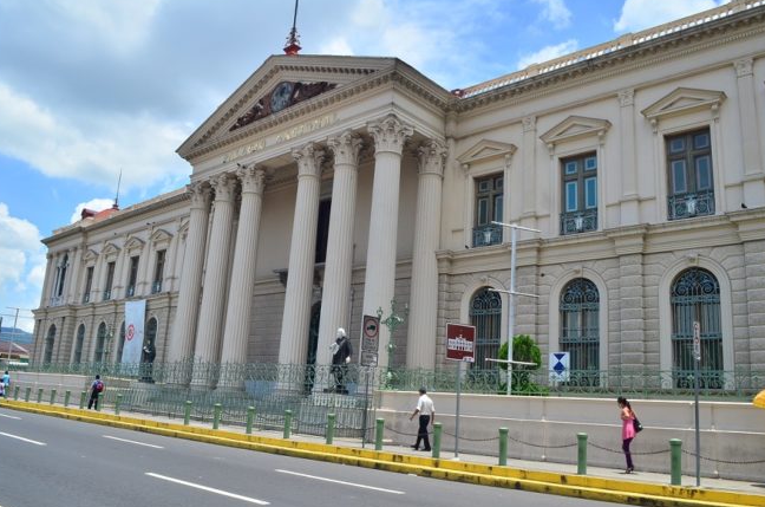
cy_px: 257
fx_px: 615
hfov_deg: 63.8
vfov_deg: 44.8
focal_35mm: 29
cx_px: 374
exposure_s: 1/60
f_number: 22
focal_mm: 18
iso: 400
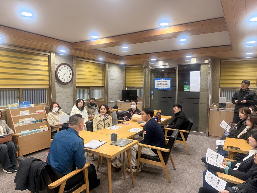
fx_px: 178
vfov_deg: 56.8
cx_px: 128
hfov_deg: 71.6
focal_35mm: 24
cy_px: 96
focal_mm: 6.76
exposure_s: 1/120
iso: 320
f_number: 1.78
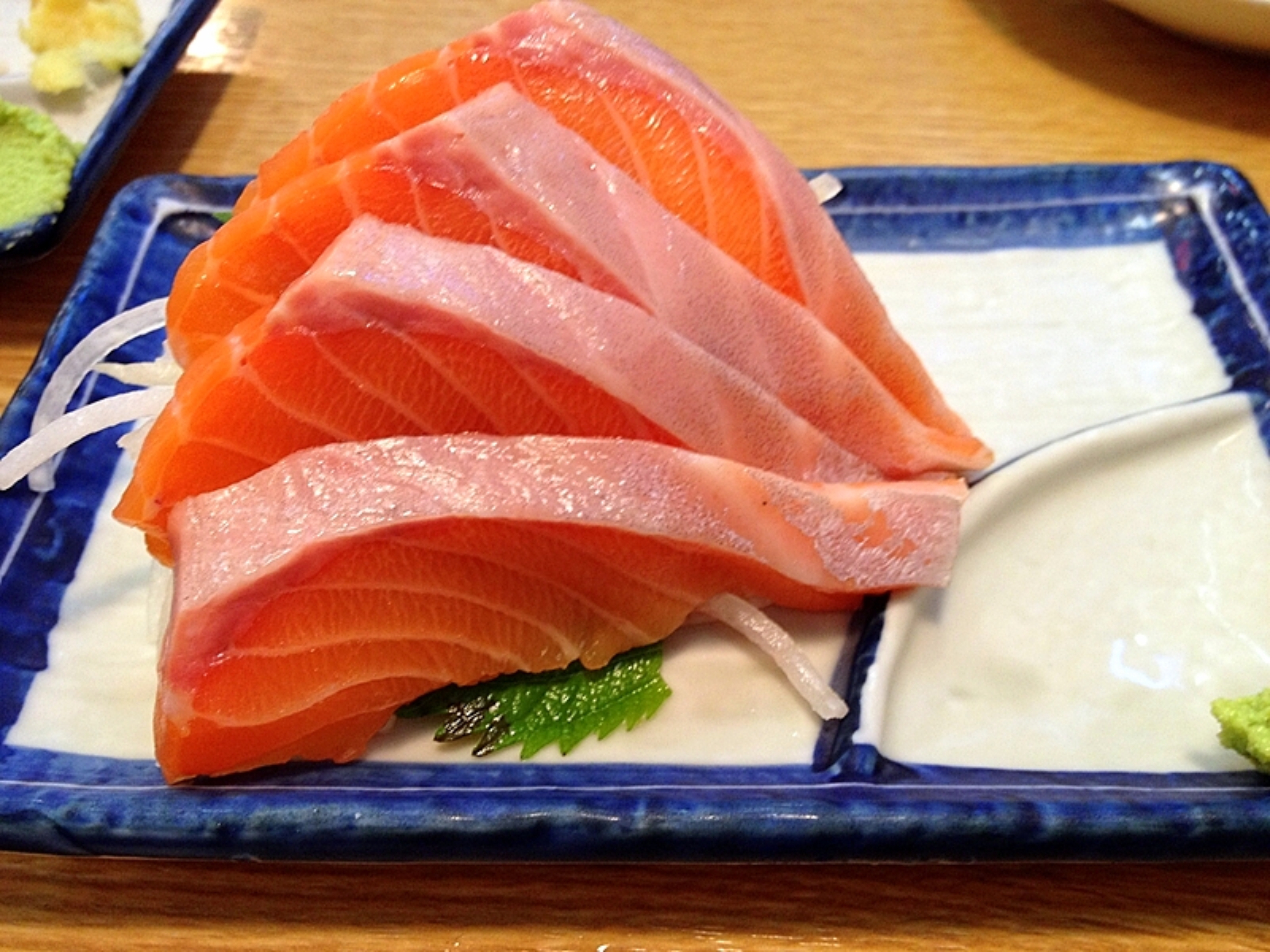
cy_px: 476
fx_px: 1284
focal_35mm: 35
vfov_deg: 40.7
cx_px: 635
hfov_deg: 52.6
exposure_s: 1/20
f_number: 2.4
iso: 125
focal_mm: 4.28
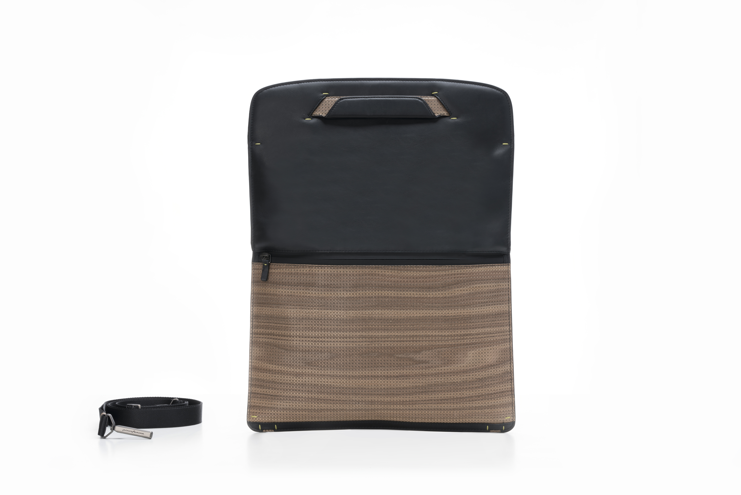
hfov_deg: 25.4
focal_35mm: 80
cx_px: 370
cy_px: 248
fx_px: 1647
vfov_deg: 17.1
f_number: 16
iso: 100
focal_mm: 80
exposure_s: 1/160
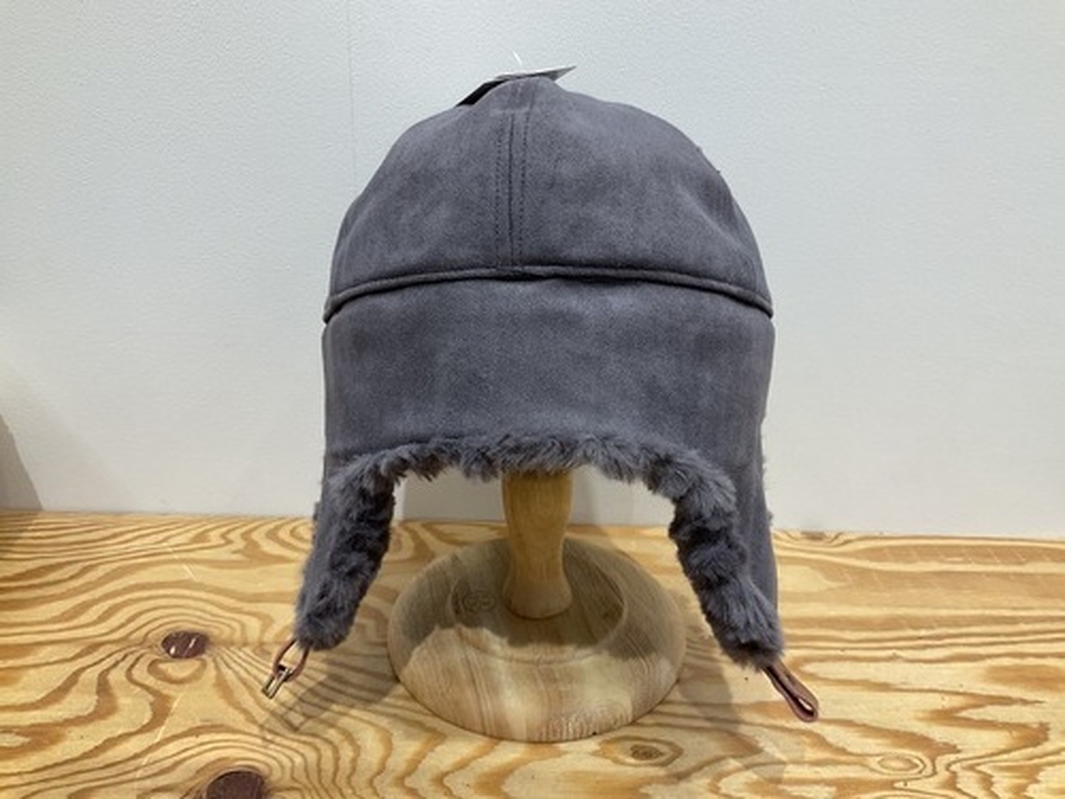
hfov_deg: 61.7
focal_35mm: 29
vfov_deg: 48.2
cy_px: 400
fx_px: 892
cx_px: 532
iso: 40
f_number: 1.8
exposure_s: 1/60
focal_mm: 3
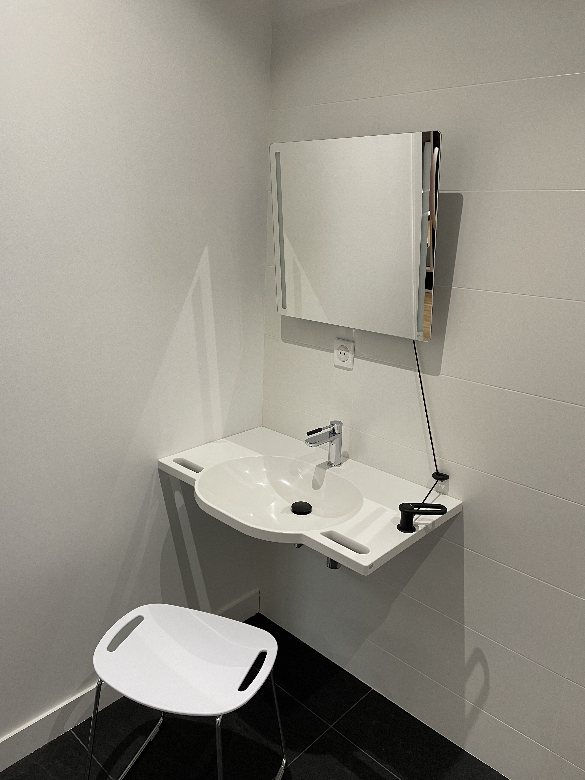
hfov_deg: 53.1
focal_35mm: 26
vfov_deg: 67.3
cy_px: 390
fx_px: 586
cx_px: 292
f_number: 1.6
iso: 64
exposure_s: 1/50
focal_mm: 4.2
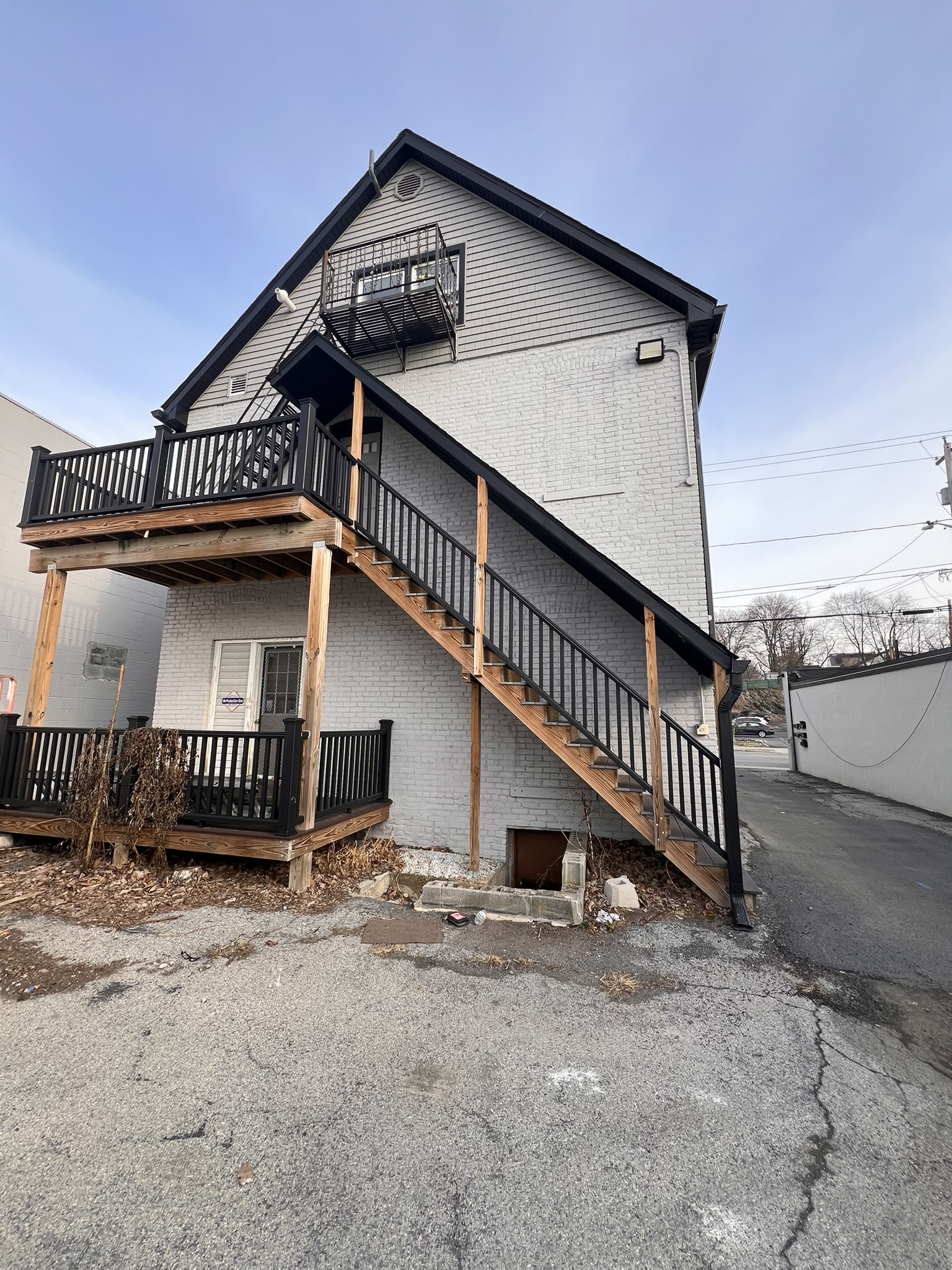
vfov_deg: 106.2
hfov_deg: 89.9
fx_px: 477
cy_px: 635
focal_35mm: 13
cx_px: 476
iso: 32
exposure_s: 1/301
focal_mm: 1.57
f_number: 1.8
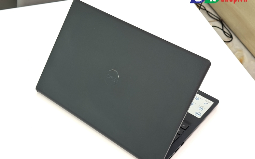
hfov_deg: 38.9
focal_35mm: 52
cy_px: 84
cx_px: 128
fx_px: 361
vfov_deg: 24.9
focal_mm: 6.76
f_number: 1.78
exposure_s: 1/121
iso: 50
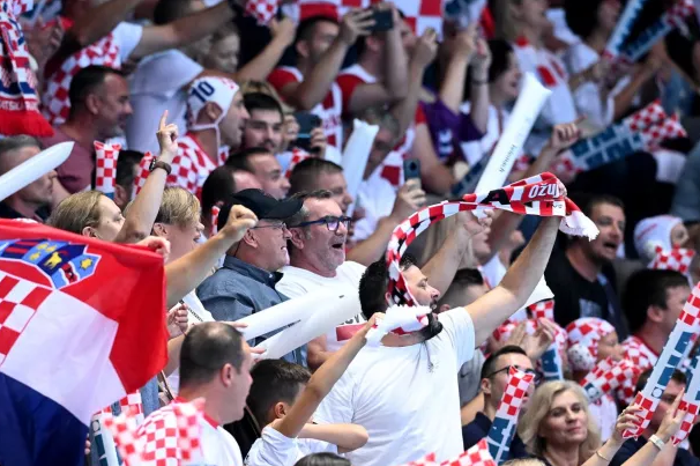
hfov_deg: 4.1
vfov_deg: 2.7
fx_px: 9753
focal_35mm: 502
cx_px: 269
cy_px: 291
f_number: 4
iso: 5000
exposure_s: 1/400
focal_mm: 400
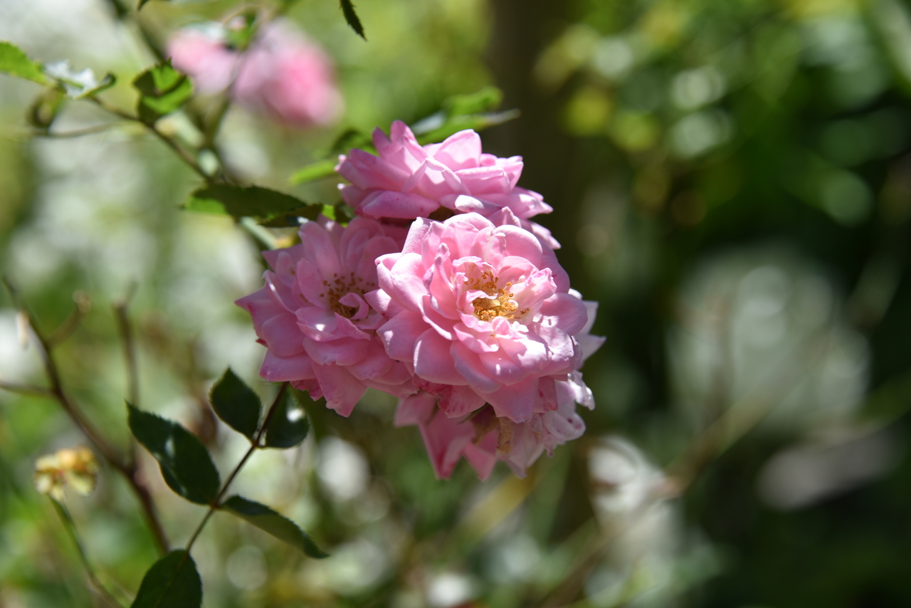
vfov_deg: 12.2
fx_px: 2835
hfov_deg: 18.3
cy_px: 304
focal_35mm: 112
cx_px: 456
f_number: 8
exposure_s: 1/250
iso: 100
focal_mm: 112
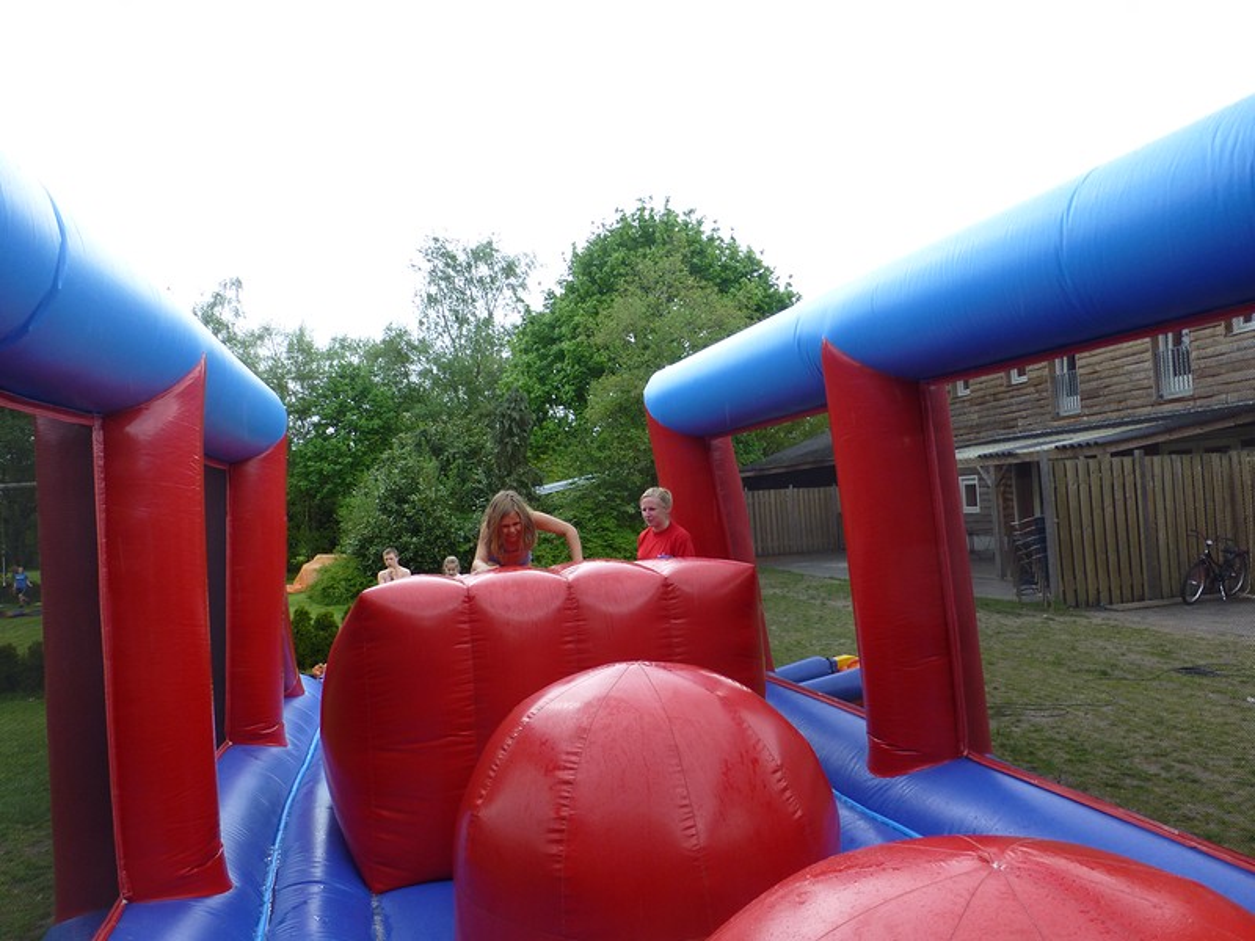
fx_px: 870
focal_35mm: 24
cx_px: 628
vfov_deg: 56.8
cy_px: 470
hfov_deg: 71.6
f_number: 4
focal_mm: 4.3
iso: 100
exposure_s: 1/125
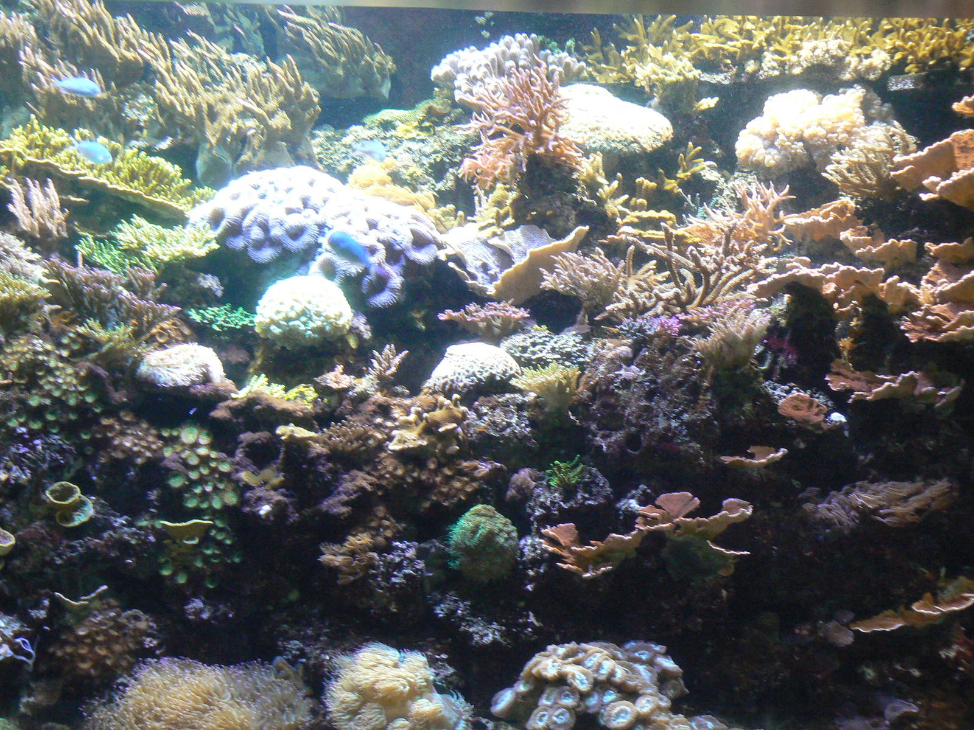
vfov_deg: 24.0
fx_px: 1716
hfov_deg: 31.7
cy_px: 365
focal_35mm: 61
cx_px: 487
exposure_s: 1/20
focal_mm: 10.2
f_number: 3.2
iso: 200
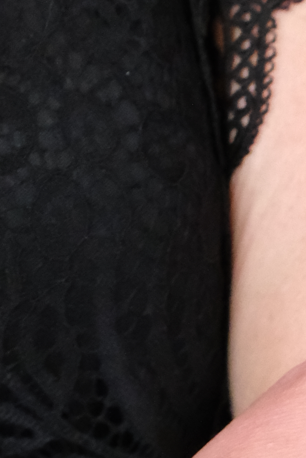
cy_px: -478
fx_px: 6437
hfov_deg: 2.7
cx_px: -365
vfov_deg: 4.0
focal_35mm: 505
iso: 5000
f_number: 2.8
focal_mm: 56
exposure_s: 1/100
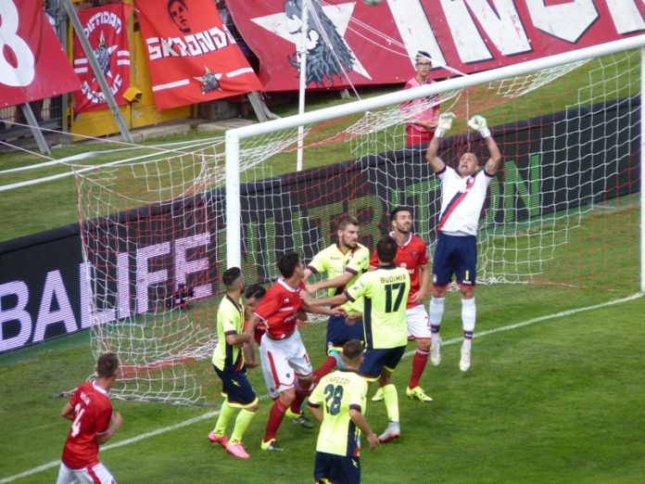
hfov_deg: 4.1
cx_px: 322
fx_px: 9056
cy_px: 242
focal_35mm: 486
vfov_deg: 3.1
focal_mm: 86.4
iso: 80
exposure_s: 1/200
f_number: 4.4
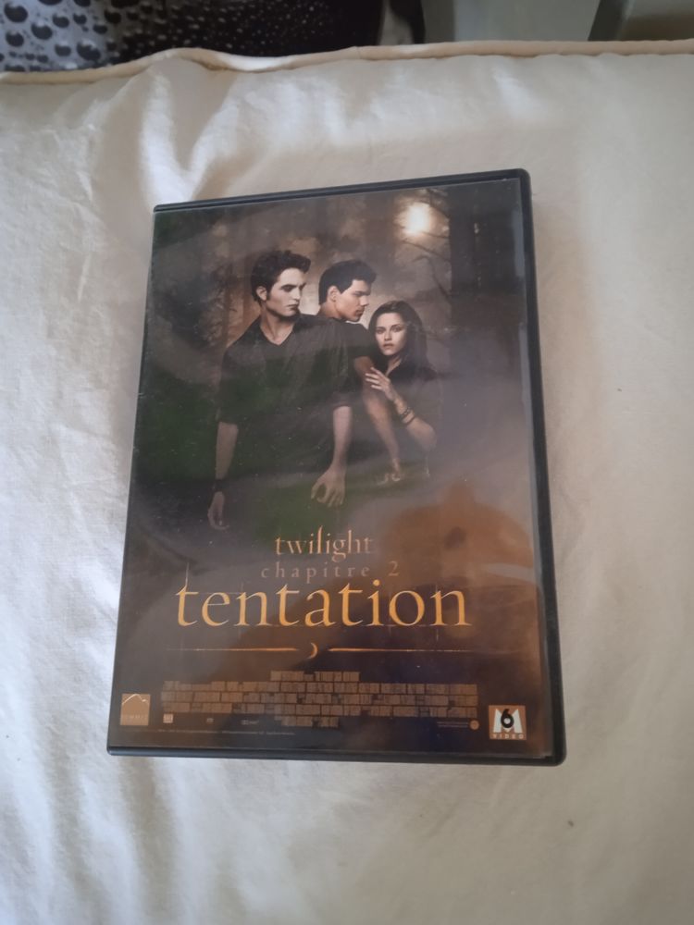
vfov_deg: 63.4
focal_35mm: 28
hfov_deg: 49.7
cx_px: 347
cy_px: 462
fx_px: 748
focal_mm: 3.43
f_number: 2.2
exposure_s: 1/14.3
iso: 1829
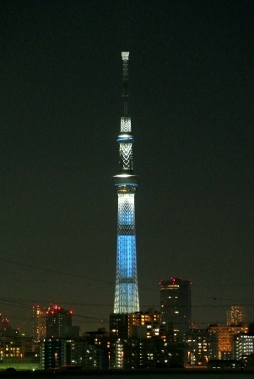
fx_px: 3136
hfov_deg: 4.6
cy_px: 190
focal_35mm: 297
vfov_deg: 6.9
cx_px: 127
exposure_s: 1/4
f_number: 5.6
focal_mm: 110
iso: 3200
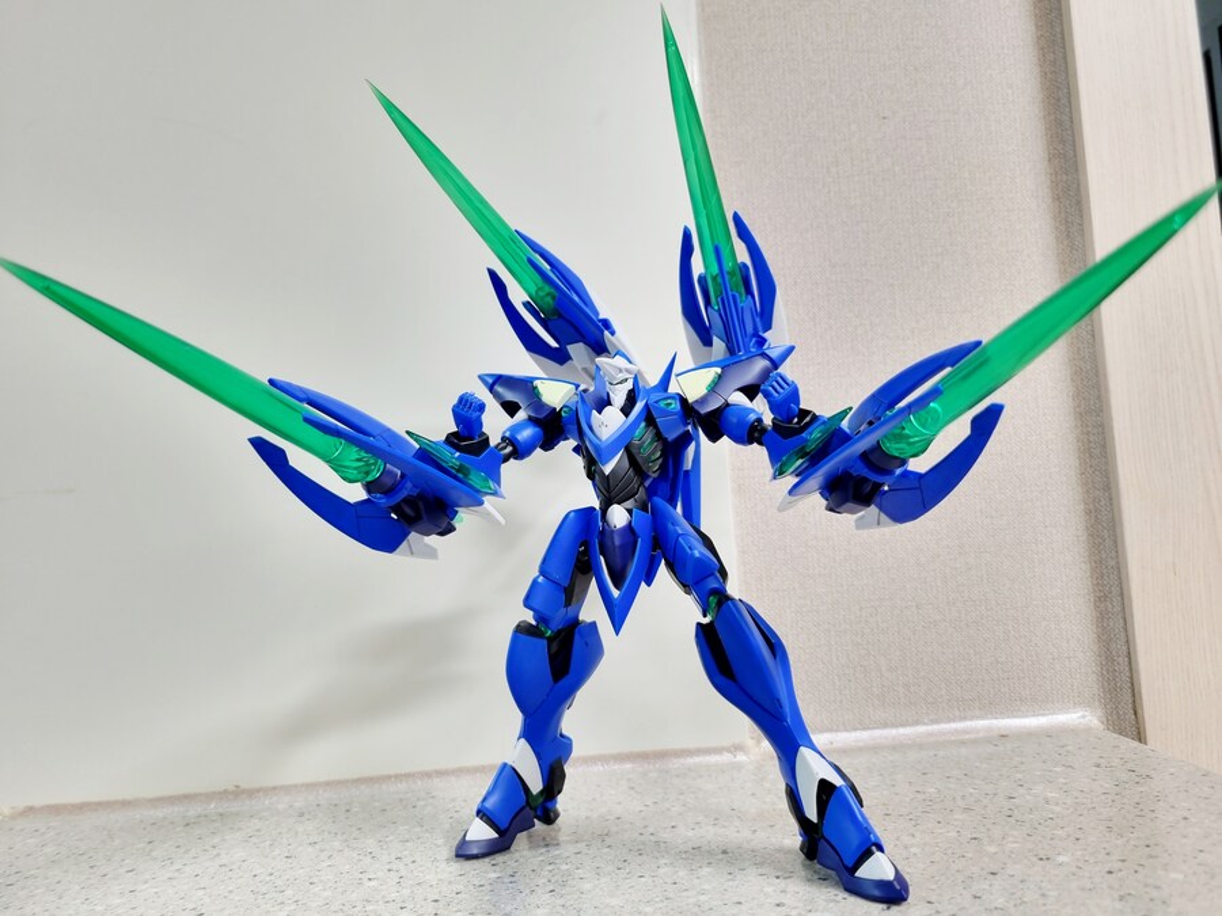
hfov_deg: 67.3
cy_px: 458
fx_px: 918
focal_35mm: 26
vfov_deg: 53.1
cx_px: 611
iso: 250
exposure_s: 1/40
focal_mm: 5.4
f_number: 1.8
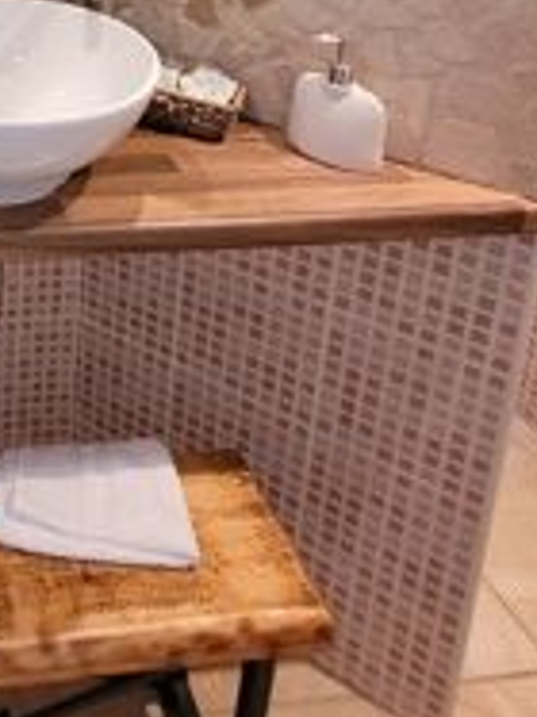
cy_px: -84
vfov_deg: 40.0
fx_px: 766
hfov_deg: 32.6
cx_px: -90
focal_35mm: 37
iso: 500
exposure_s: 1/33
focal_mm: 1.74
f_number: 2.2
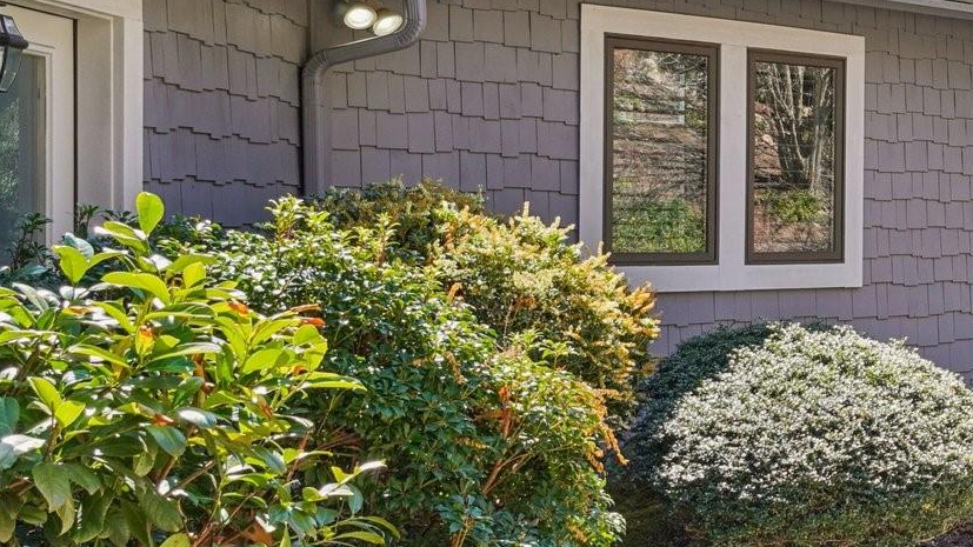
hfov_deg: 27.6
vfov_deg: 17.2
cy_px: 185
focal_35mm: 70
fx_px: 1806
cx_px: 1061
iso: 100
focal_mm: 18
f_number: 8
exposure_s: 1/60
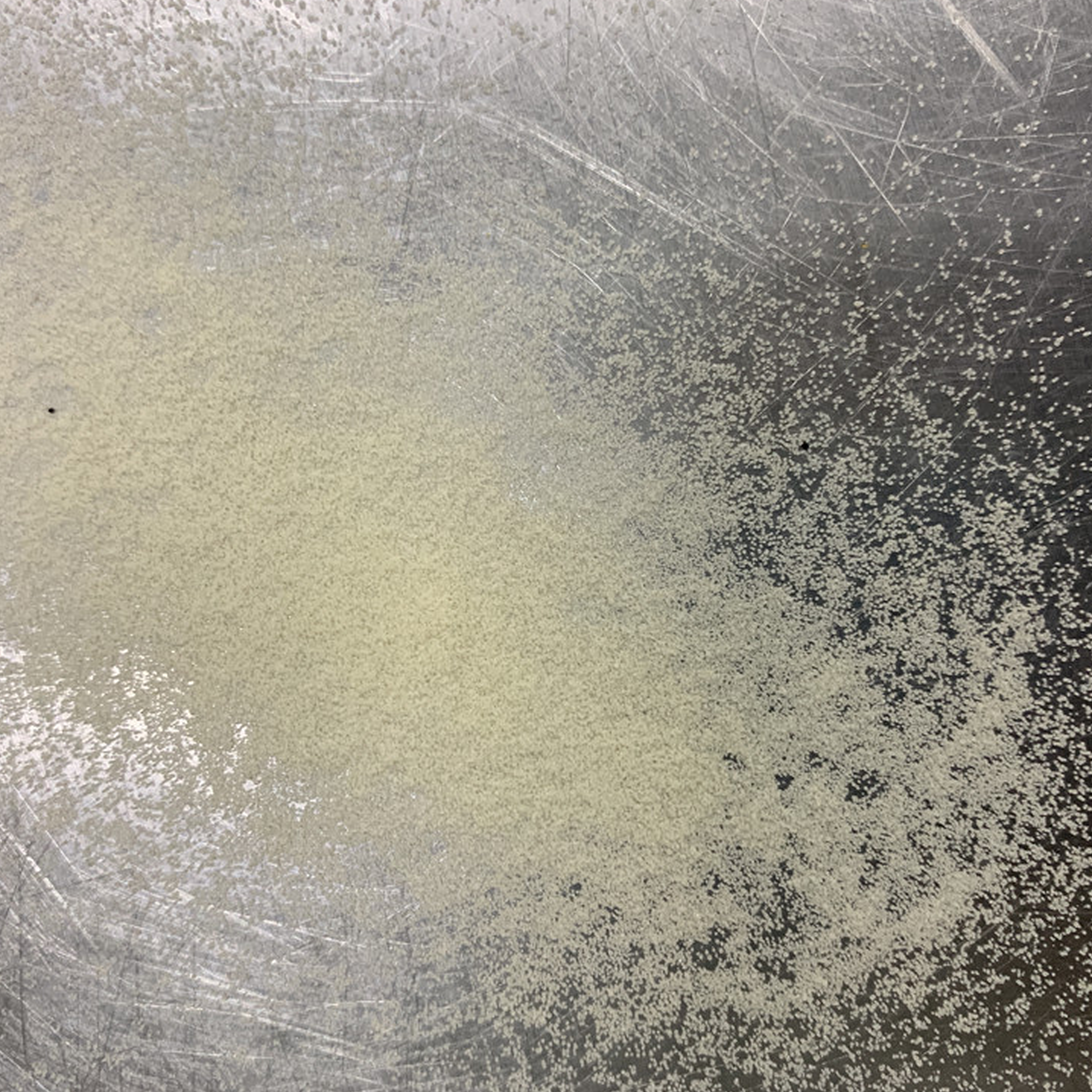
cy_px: 548
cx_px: 548
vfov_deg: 51.1
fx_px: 1142
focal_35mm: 32
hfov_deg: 51.1
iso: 200
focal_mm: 4.25
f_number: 1.8
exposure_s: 1/60
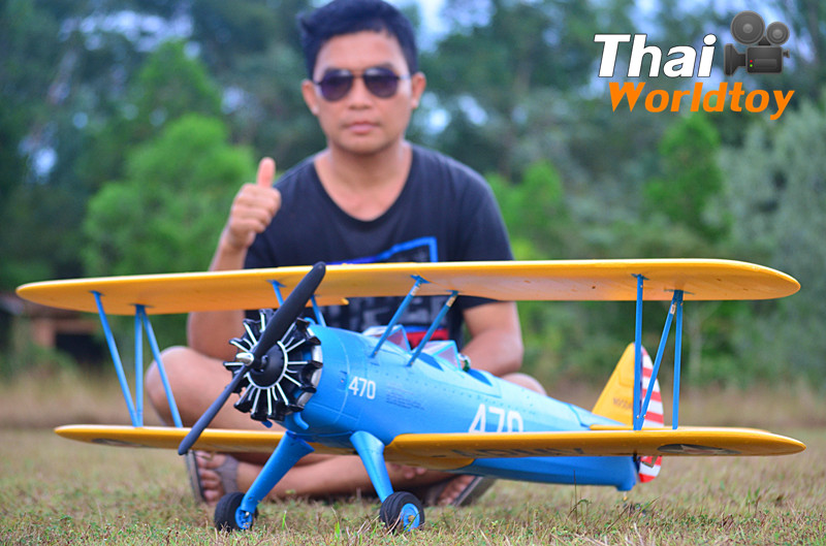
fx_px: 2575
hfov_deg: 18.2
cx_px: 413
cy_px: 273
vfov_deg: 12.1
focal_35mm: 112
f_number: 5
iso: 400
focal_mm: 75
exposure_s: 1/125
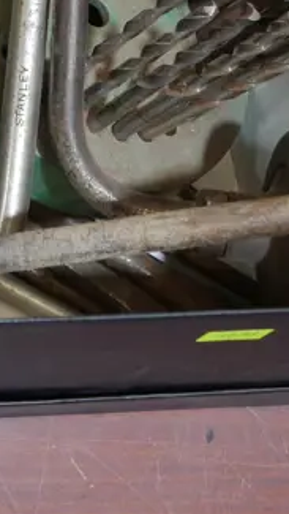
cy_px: -75
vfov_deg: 18.6
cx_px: -196
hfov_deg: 10.5
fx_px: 1497
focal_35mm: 110
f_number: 3.6
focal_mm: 16
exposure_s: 1/60
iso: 320
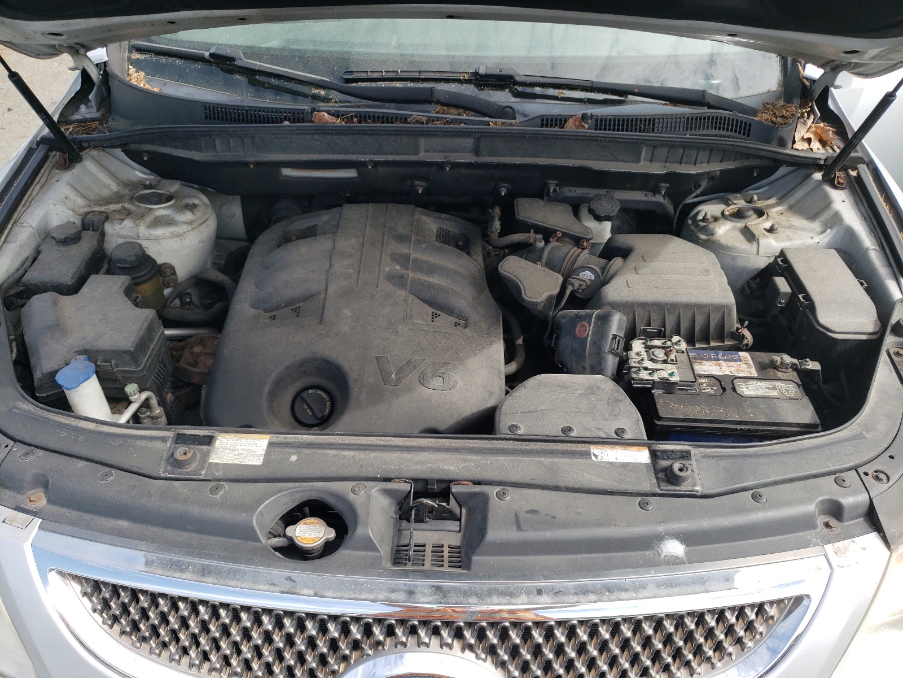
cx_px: 452
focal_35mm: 26
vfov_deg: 53.1
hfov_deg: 67.3
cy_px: 339
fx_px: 678
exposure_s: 1/1111
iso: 50
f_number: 1.5
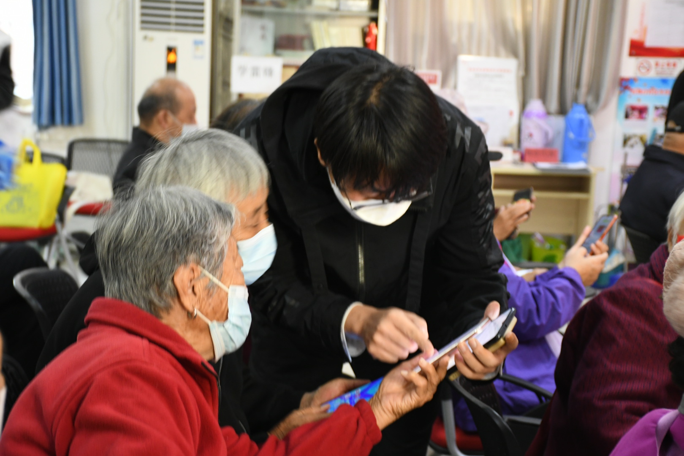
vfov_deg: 20.3
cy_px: 228
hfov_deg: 30.1
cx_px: 342
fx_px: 1273
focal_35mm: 67
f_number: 4.5
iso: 1600
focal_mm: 45
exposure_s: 1/15
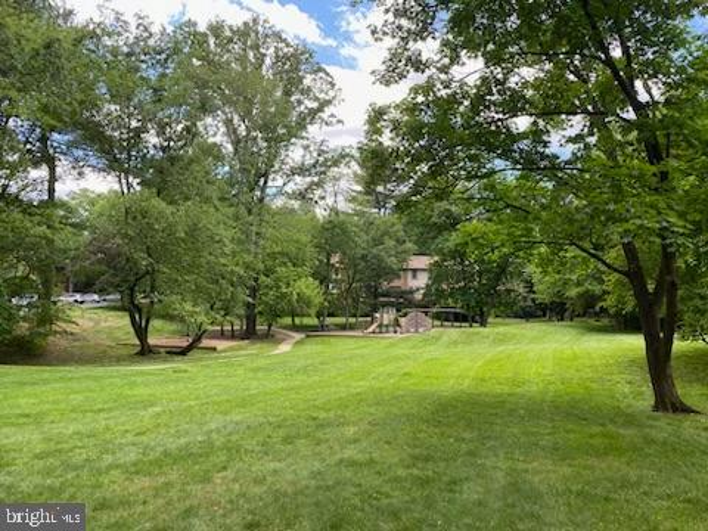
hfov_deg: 67.3
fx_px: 532
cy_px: 266
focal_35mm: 26
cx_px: 354
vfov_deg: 53.1
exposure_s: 1/368
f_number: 1.8
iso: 32
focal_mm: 4.25
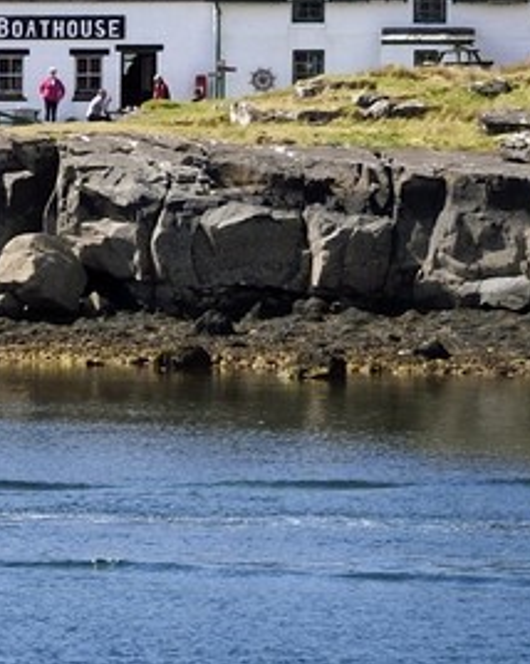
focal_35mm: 392
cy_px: 771
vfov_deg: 4.9
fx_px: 7695
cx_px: -1219
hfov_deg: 3.8
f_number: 10
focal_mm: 70
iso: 200
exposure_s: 1/320
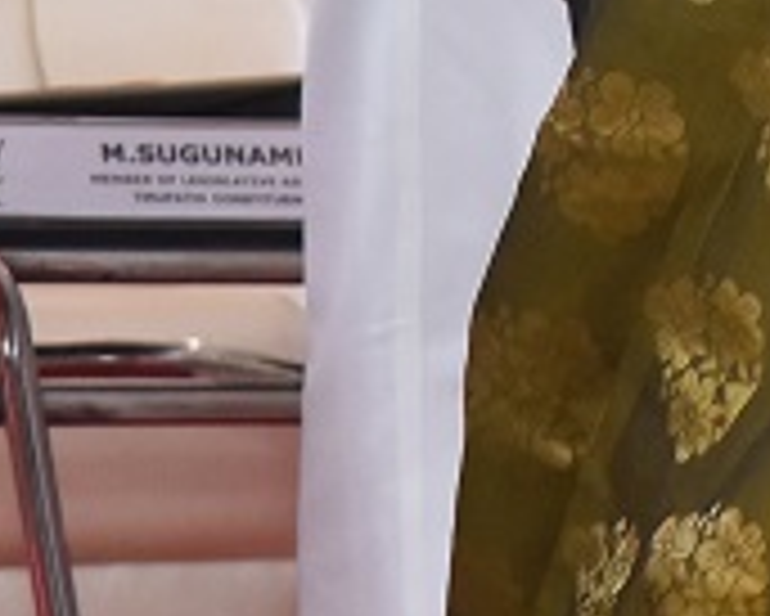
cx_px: 1702
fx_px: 18150
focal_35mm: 796
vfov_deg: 1.9
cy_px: -1030
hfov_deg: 2.4
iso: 1250
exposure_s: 1/125
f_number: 7.1
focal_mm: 105
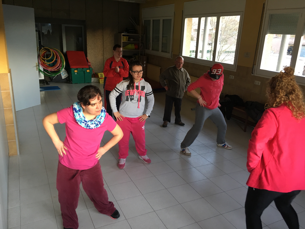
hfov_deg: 61.7
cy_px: 114
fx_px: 256
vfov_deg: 48.2
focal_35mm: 29
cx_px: 152
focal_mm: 4.15
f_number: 2.2
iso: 125
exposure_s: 1/33
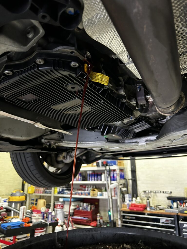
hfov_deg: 53.1
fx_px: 187
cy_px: 124
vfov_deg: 67.3
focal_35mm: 26
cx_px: 94
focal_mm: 5.7
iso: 500
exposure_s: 1/42
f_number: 1.5
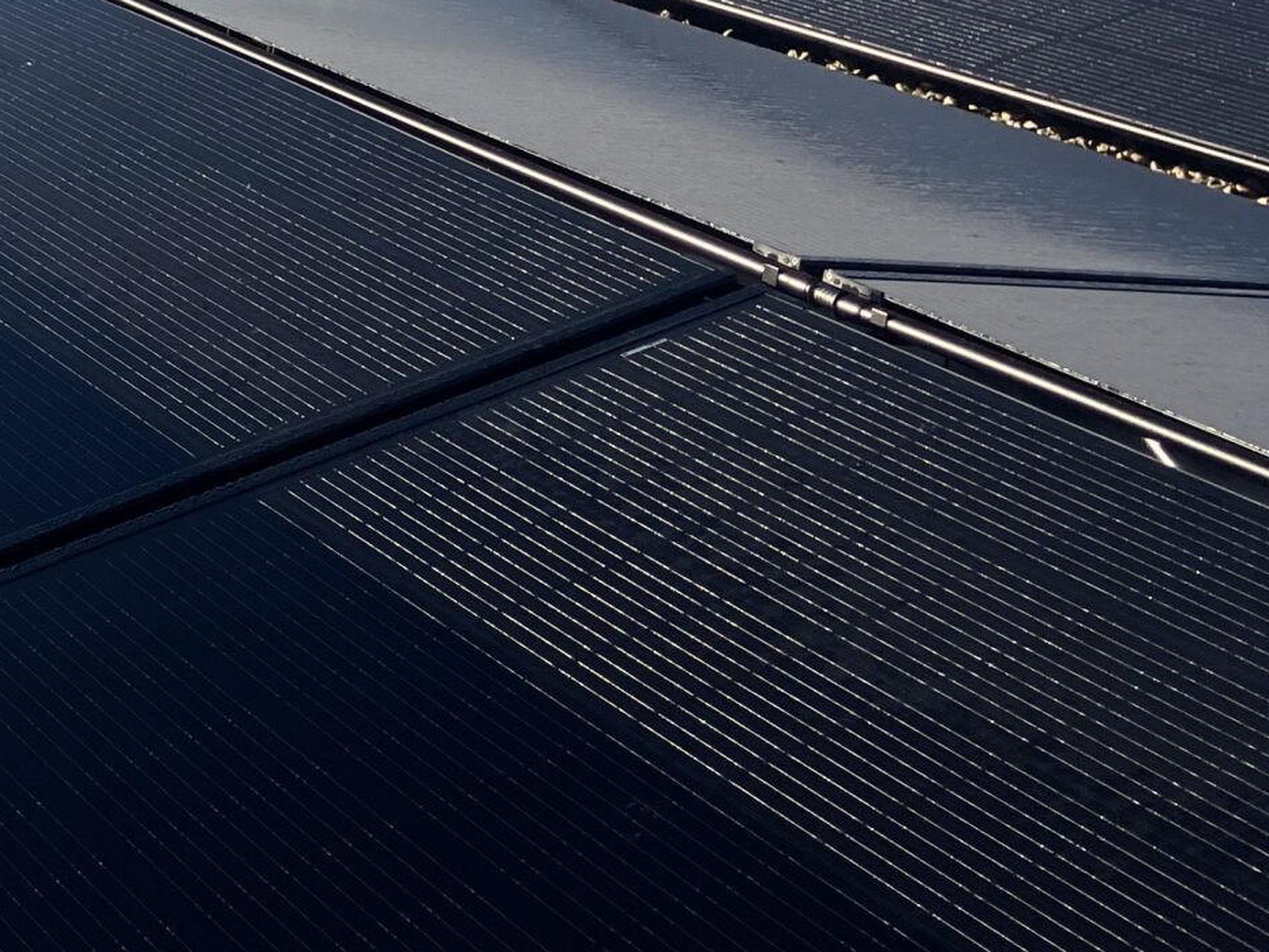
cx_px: -278
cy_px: -250
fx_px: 2822
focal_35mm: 77
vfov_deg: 18.0
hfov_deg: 23.1
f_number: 1.8
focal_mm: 3.99
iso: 32
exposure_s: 1/2114
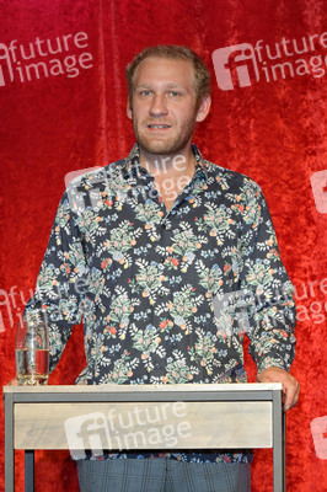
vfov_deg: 12.8
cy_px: 246
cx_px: 164
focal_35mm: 160
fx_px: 2184
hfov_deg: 8.6
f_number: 5.6
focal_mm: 160
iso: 2000
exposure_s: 1/200
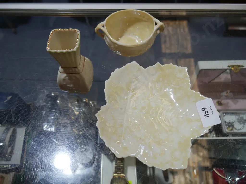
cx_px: 123
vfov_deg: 49.8
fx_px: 199
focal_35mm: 28
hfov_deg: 63.4
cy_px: 92
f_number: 4
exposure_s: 1/125
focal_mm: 14
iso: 200
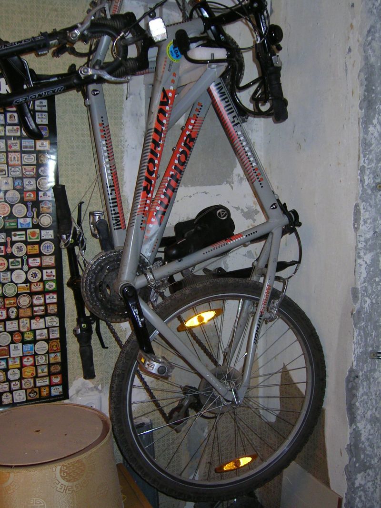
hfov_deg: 39.6
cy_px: 254
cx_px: 190
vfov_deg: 51.4
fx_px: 528
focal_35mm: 36
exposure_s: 1/30
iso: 100
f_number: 2.8
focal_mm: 5.6
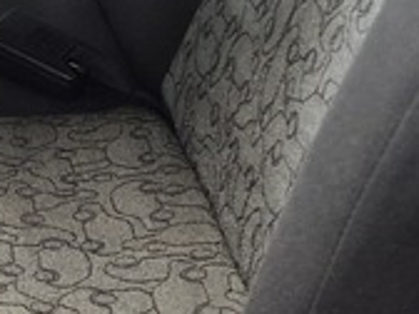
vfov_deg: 10.4
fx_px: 1695
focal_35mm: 140
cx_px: -197
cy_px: -55
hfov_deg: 13.3
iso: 500
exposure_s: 1/100
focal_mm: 5.4
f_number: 1.8
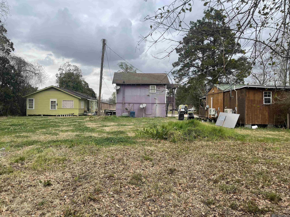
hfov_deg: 69.4
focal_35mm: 25
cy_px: 108
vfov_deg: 54.9
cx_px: 145
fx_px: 209
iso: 32
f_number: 1.6
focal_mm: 5.1
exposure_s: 1/596
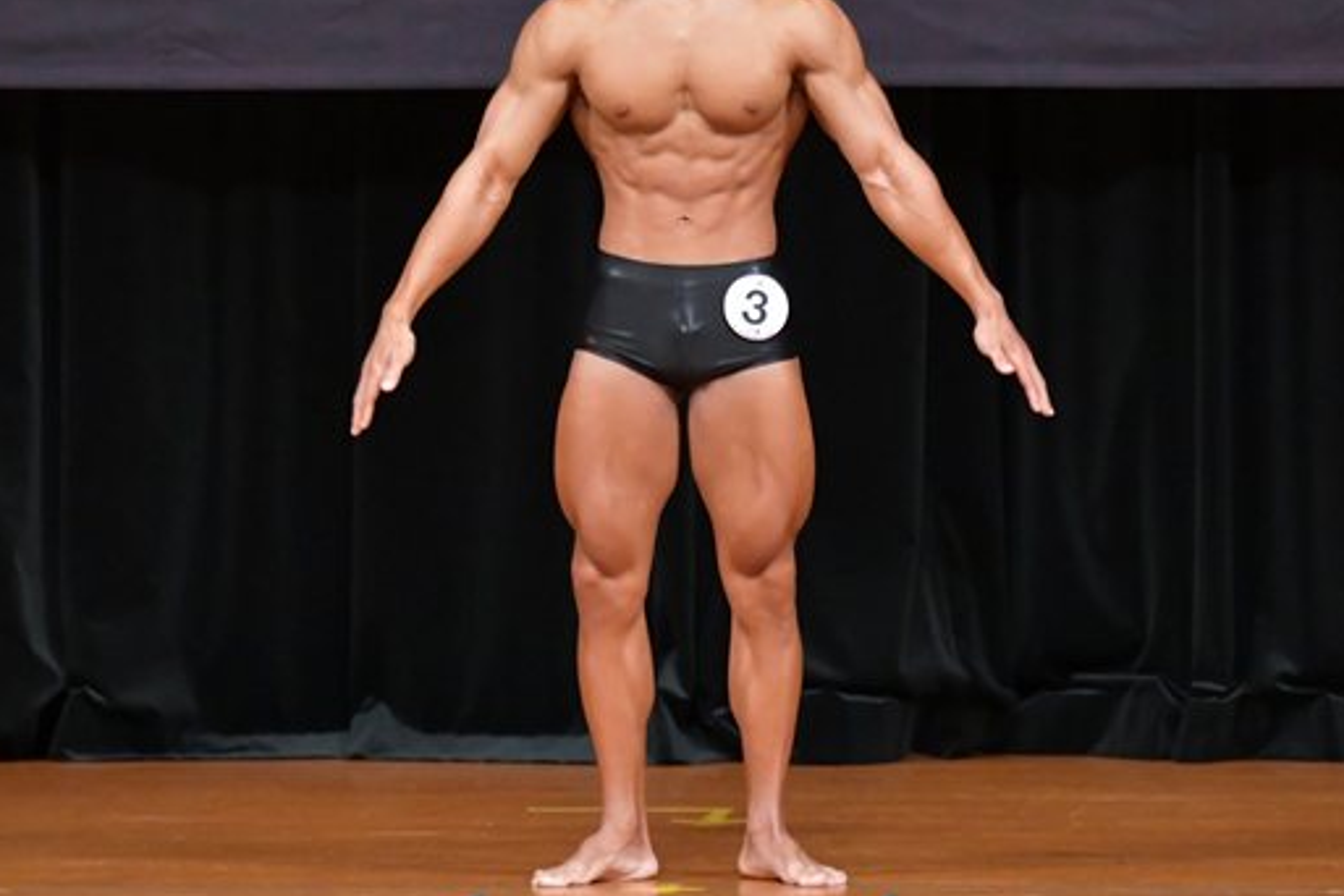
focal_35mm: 430
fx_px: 16052
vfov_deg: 3.2
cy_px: 325
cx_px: 698
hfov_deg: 4.8
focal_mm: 190
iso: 5000
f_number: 5.6
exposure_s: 1/400
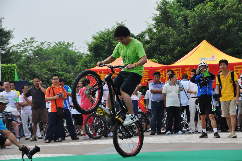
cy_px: 80
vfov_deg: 9.3
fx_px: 987
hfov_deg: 14.0
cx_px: 121
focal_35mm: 147
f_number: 9
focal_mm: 98
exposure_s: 1/200
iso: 200
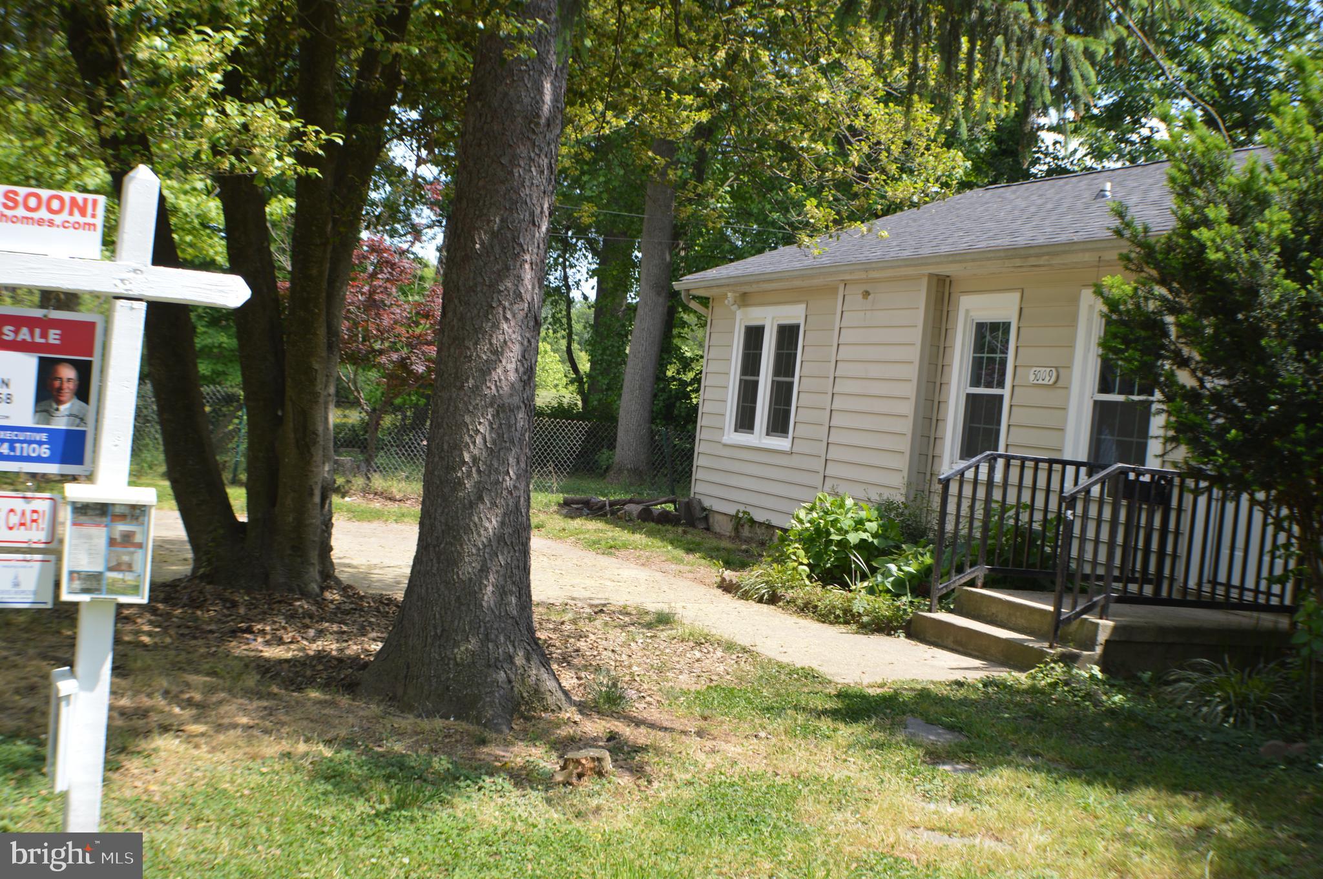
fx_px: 2093
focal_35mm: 57
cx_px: 662
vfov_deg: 23.7
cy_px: 440
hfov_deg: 35.1
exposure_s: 1/125
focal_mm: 38
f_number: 5.6
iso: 110
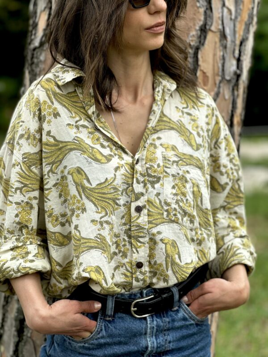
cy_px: 178
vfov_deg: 25.3
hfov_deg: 19.1
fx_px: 795
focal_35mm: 77
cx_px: 134
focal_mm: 9
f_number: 2.8
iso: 20
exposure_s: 1/121
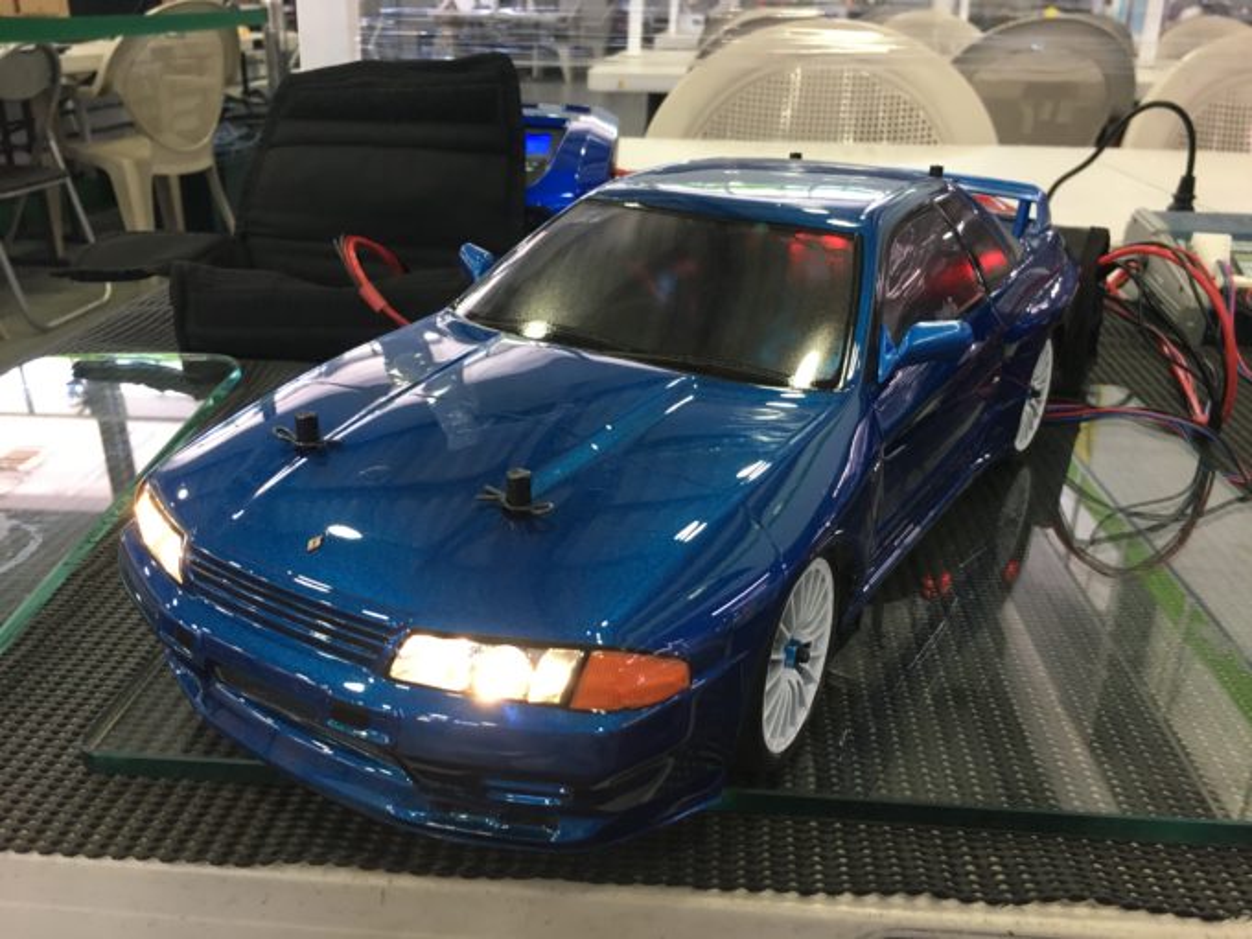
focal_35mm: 29
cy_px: 470
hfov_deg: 61.7
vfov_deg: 48.2
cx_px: 626
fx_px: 1049
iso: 100
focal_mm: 4.15
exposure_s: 1/30
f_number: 2.2
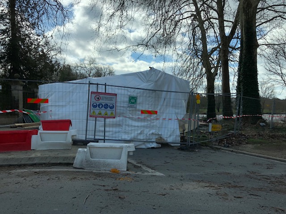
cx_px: 143
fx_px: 231
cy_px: 107
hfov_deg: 63.4
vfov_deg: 49.7
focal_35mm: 28
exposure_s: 1/2000
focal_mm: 3.99
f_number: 1.8
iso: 20
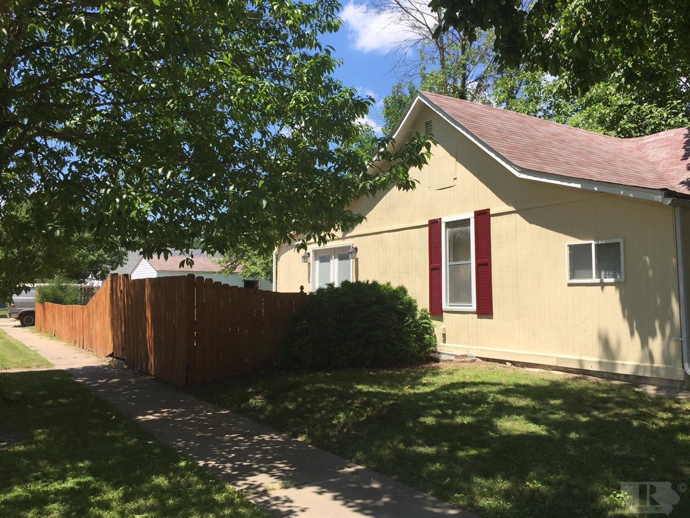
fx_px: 578
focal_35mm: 29
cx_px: 345
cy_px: 259
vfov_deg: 48.2
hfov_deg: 61.7
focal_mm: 4.15
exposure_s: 1/1582
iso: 32
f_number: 2.2
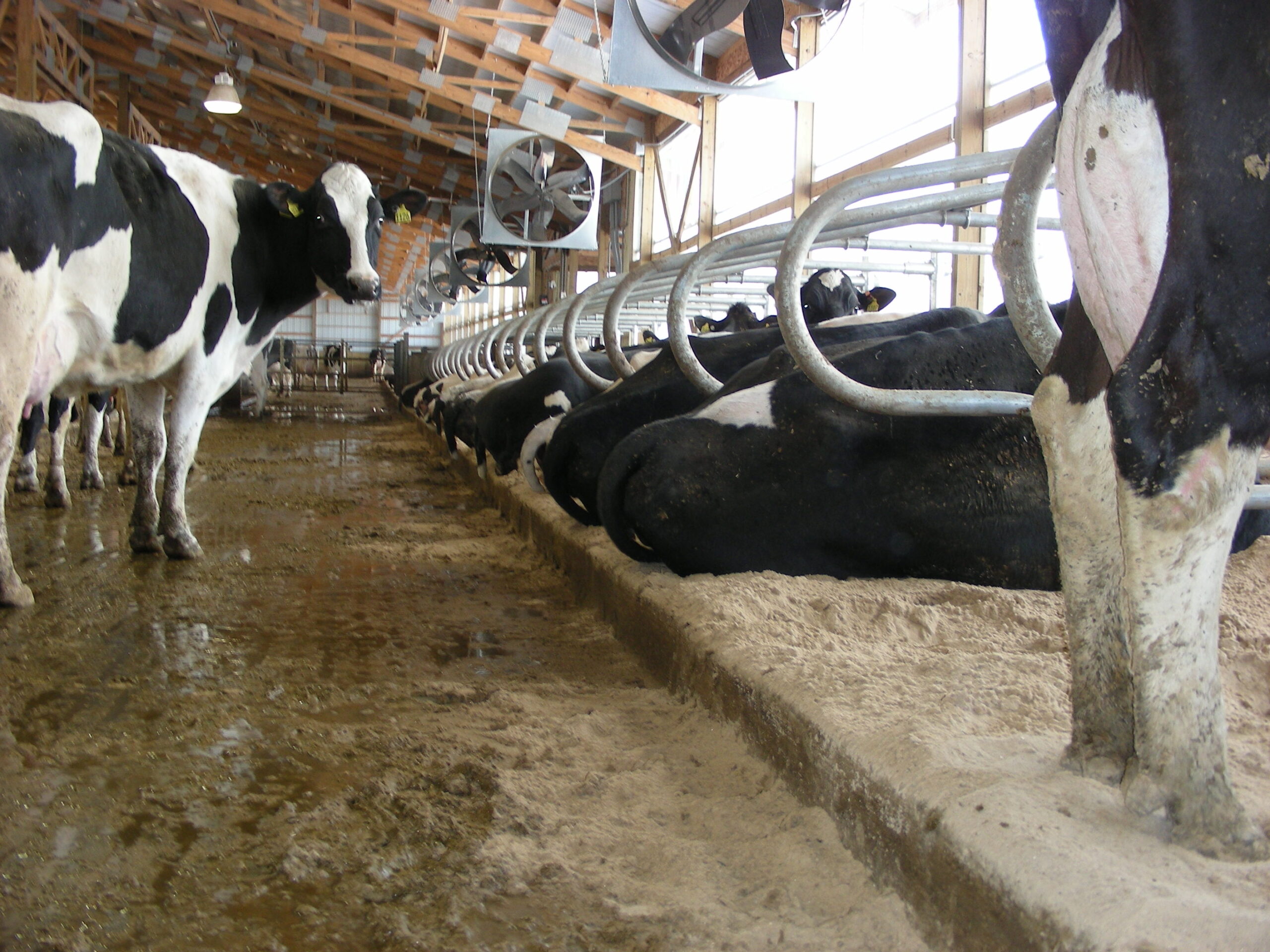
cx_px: 635
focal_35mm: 41
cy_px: 476
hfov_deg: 45.8
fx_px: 1504
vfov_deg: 35.1
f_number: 3.5
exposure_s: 1/30
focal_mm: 6.8
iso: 82
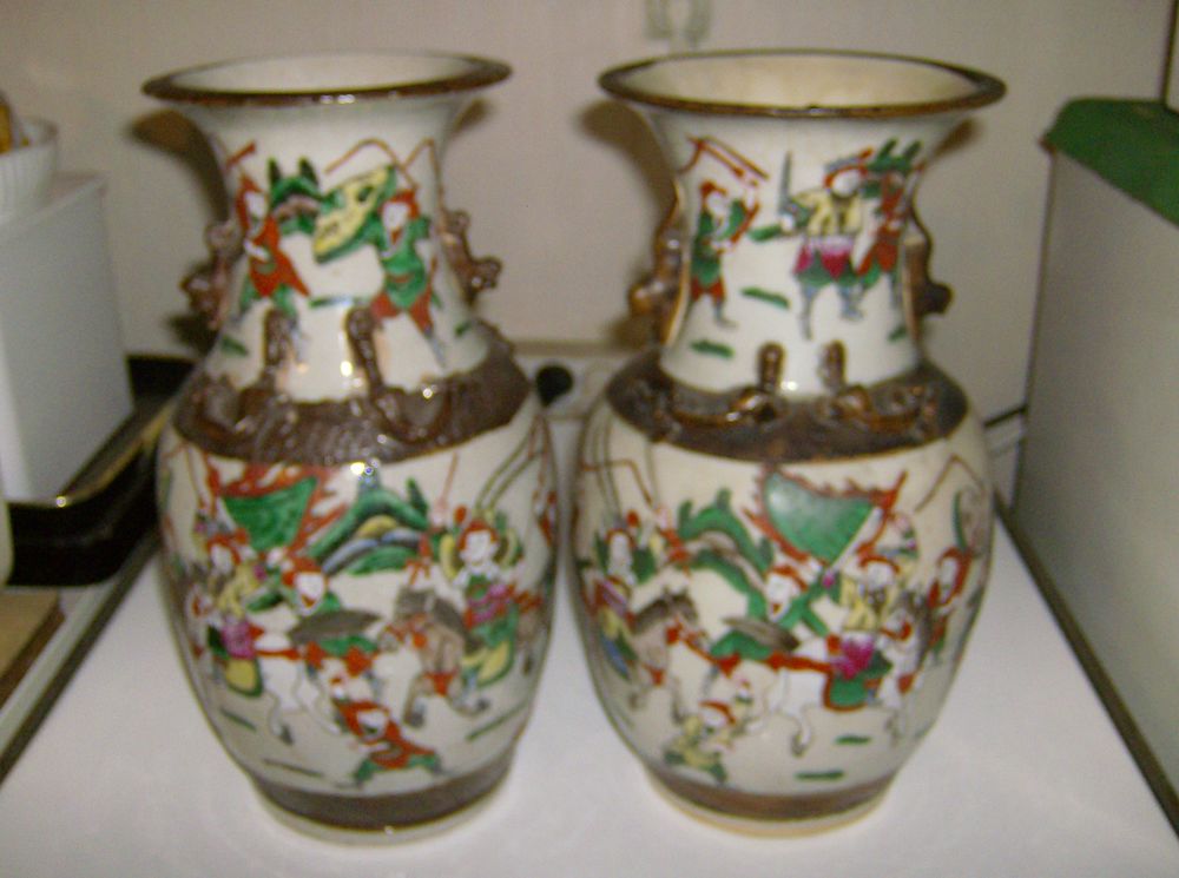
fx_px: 1223
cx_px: 590
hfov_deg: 51.5
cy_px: 439
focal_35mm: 36
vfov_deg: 39.5
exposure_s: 1/60
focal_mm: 6
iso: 200
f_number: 2.8
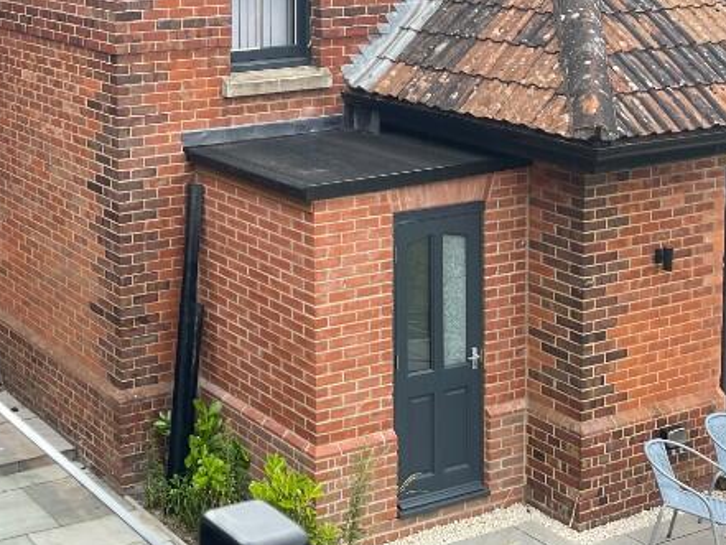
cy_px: -66
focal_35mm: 58
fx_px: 1217
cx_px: -105
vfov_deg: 23.6
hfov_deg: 29.4
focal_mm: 5.1
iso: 32
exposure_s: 1/722
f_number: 1.6
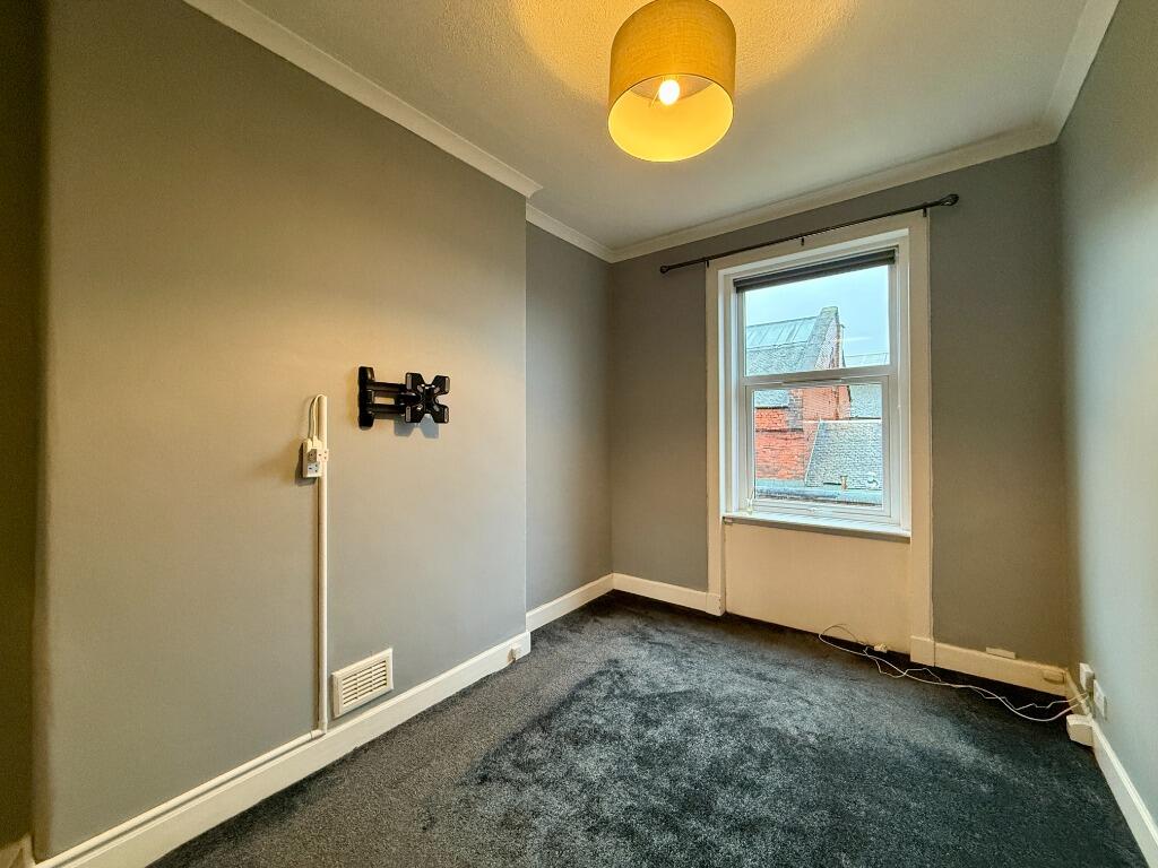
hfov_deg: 102.1
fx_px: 468
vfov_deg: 85.7
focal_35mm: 14
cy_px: 434
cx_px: 579
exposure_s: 1/60
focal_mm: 2.22
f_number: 2.2
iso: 500
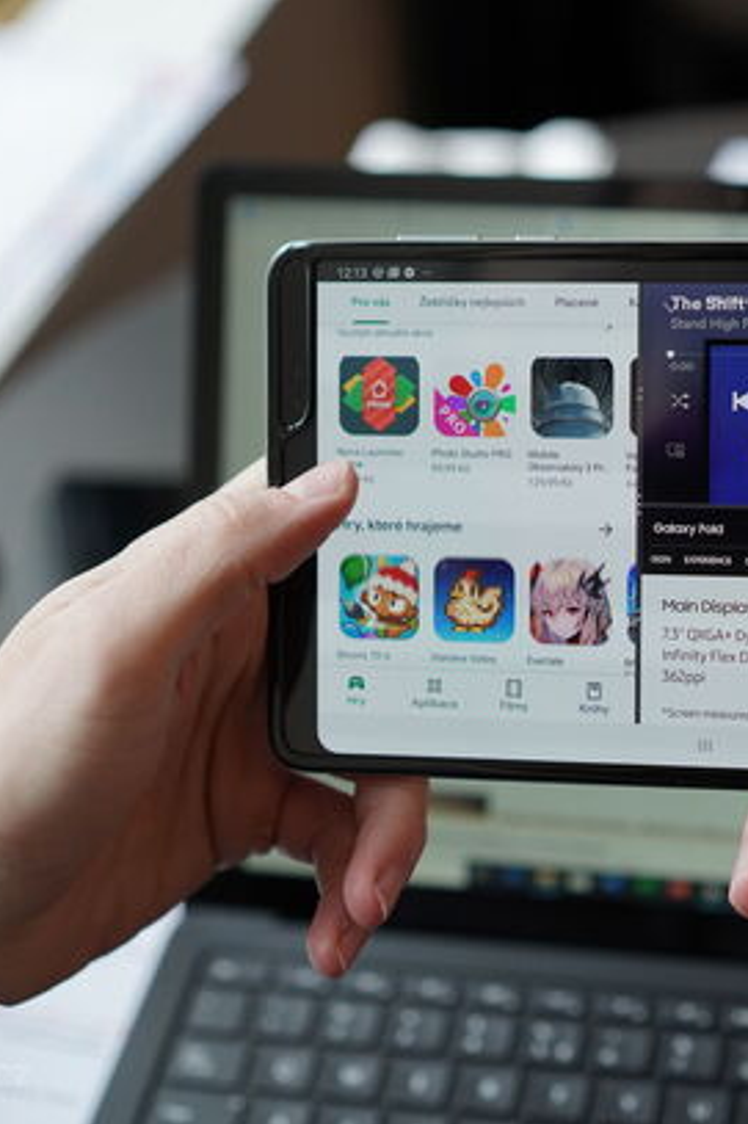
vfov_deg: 24.5
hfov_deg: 16.4
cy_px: 562
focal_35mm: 83
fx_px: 2589
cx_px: 563
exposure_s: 1/250
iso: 640
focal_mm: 55
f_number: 2.8
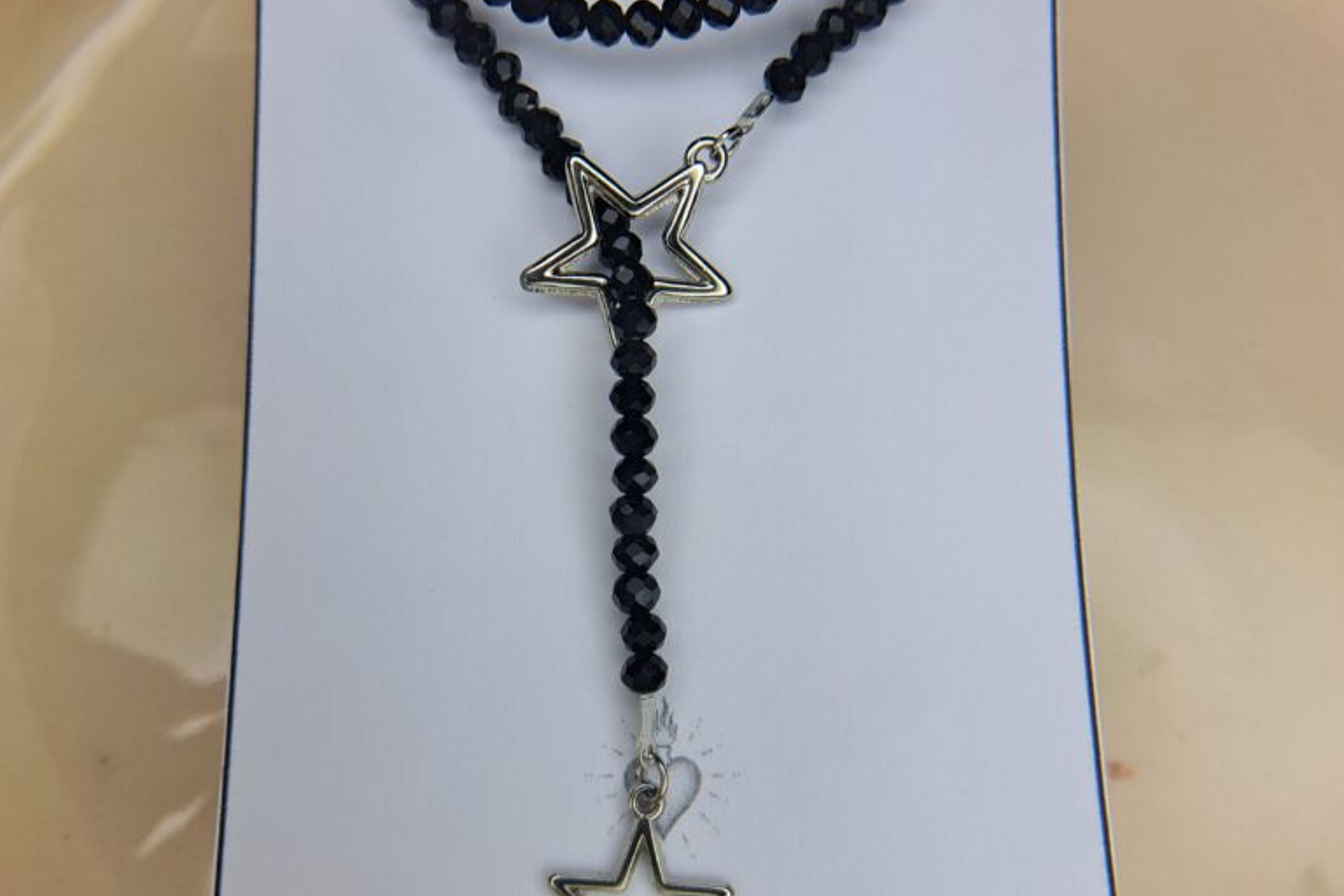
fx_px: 971
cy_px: 415
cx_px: 677
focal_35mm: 26
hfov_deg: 69.4
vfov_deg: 49.5
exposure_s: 1/125
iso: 50
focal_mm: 5.23
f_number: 1.8
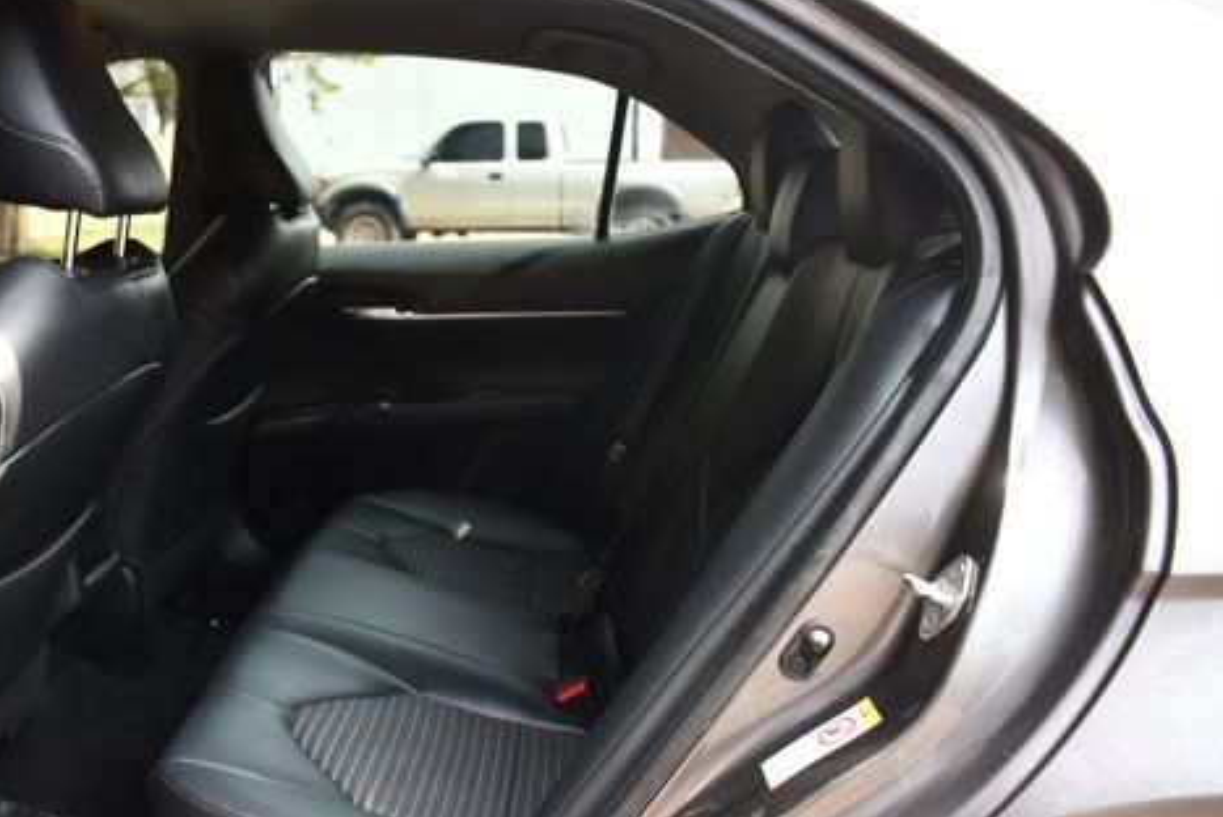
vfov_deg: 35.6
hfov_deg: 50.8
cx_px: 395
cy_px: 543
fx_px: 1258
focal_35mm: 37
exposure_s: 1/250
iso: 400
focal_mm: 18
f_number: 3.5
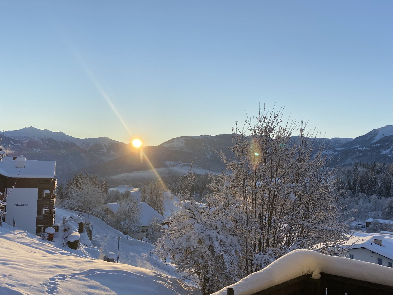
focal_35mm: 26
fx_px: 295
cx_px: 196
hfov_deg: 67.3
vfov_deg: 53.1
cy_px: 148
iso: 32
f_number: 1.8
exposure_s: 1/2358
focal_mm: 4.25
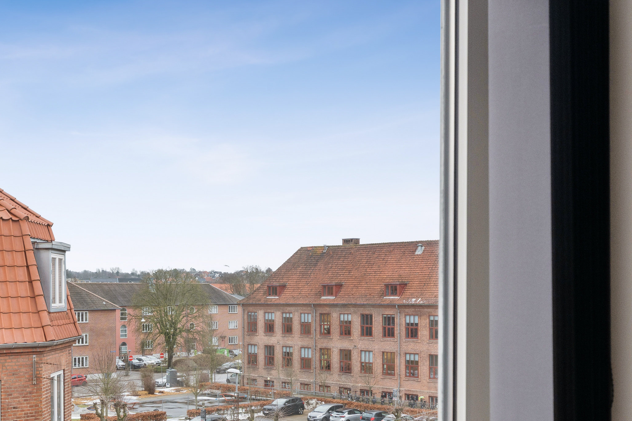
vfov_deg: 26.2
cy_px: 301
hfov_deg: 38.8
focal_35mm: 51
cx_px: 264
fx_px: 895
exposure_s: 1/100
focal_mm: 35
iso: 800
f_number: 10
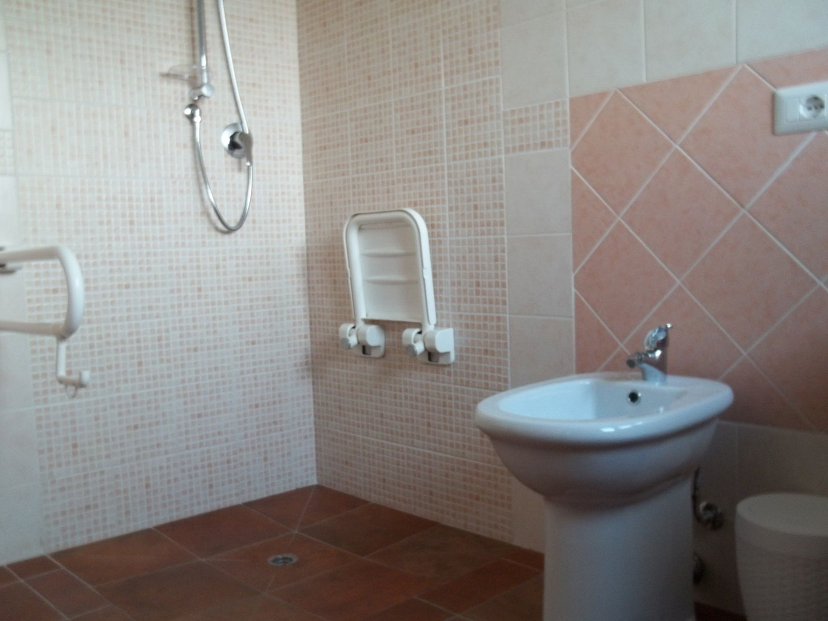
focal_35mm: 33
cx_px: 414
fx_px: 789
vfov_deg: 42.9
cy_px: 310
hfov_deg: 55.4
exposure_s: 1/13
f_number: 3.3
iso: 160
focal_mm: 5.9
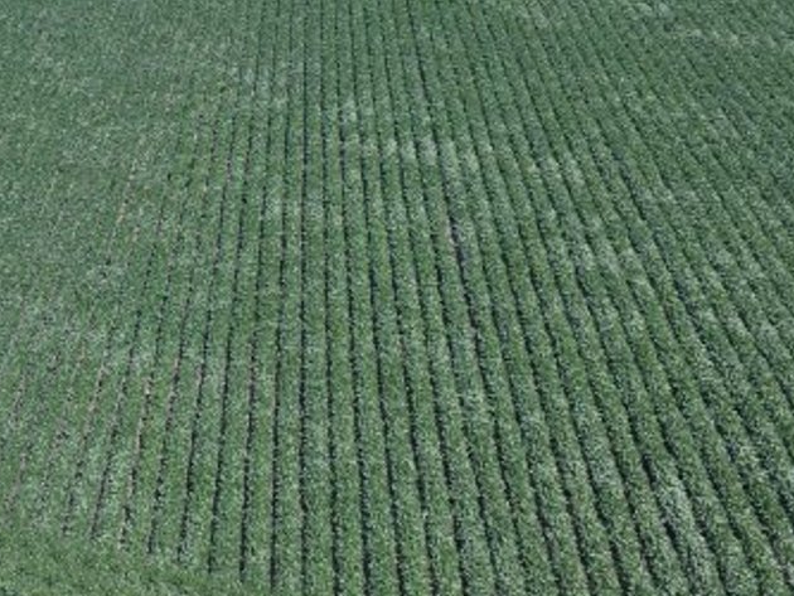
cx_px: -95
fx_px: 1101
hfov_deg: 34.0
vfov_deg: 27.8
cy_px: -52
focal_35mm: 48
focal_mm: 3.61
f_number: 2.8
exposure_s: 1/518
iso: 100
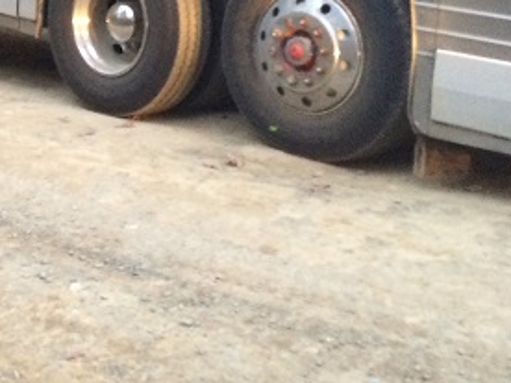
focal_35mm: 84
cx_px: -148
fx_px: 1240
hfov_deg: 21.2
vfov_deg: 16.9
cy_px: -52
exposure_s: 1/15
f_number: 2.2
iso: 250
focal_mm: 4.15
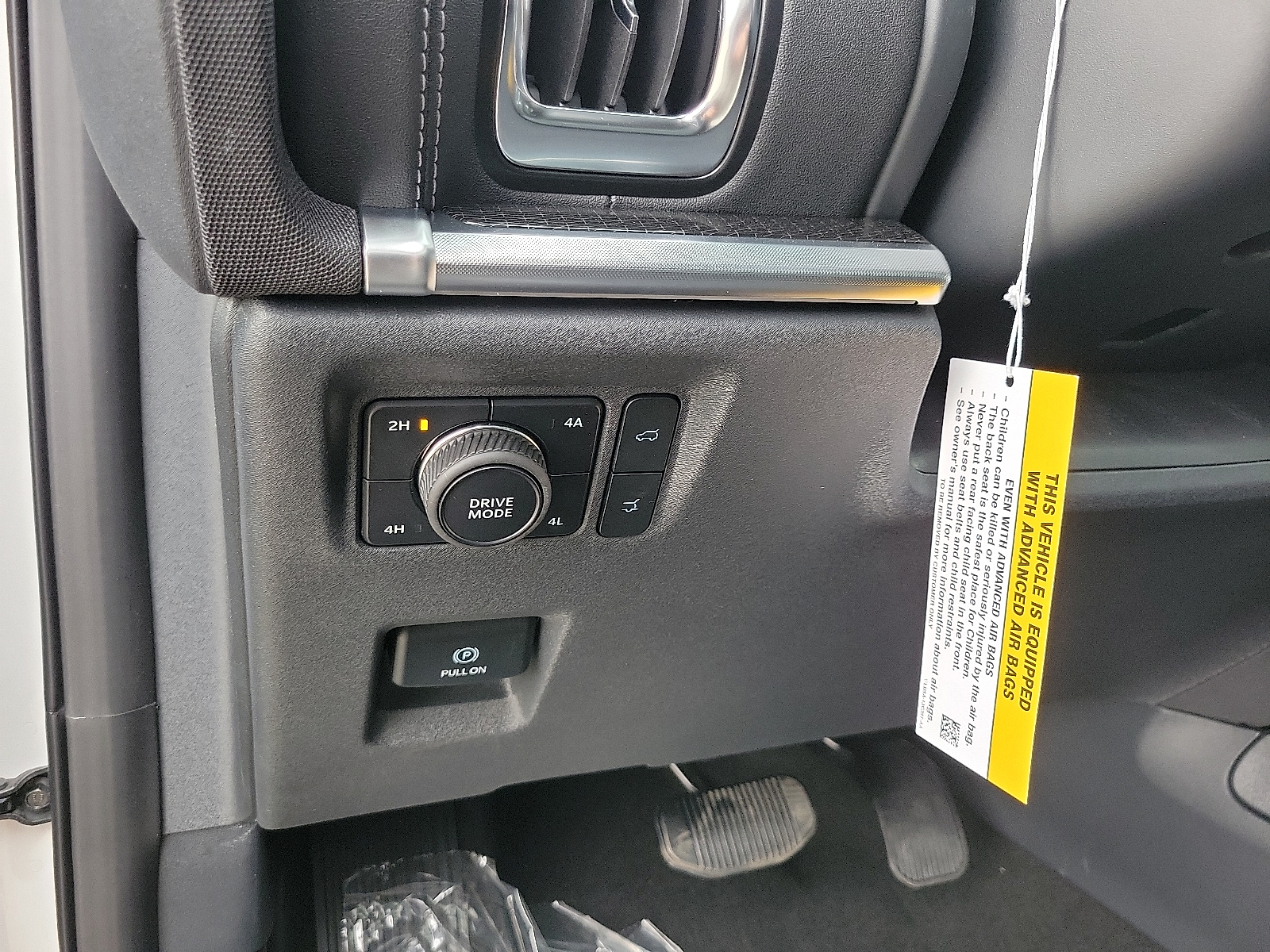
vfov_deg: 53.1
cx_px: 635
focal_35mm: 26
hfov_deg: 67.3
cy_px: 476
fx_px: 954
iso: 186
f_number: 1.8
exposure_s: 1/59.2
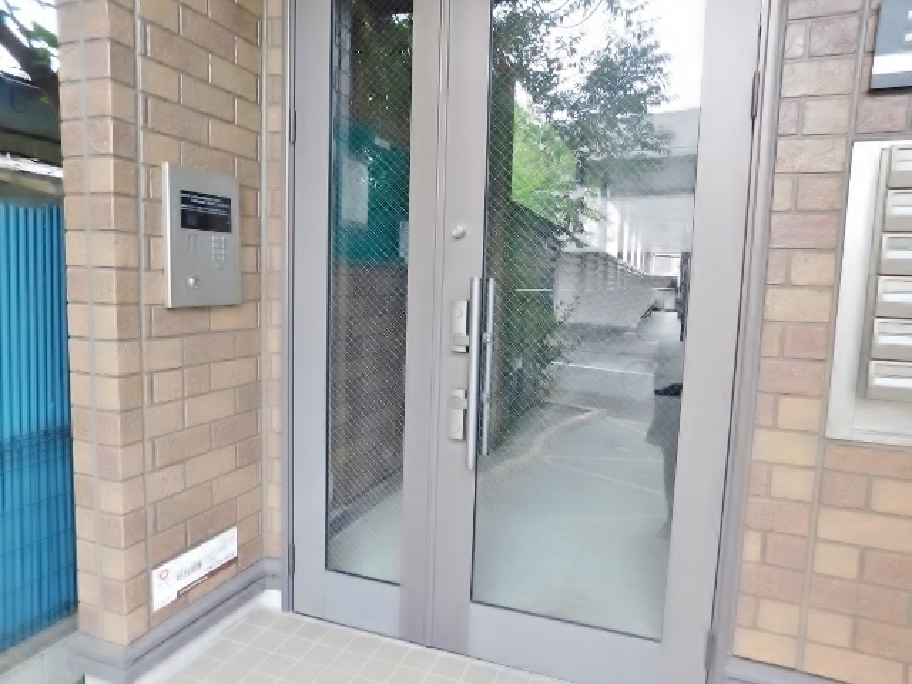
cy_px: 342
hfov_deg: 73.9
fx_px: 606
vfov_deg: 58.9
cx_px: 456
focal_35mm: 23
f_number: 3
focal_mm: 4
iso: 125
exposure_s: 1/40
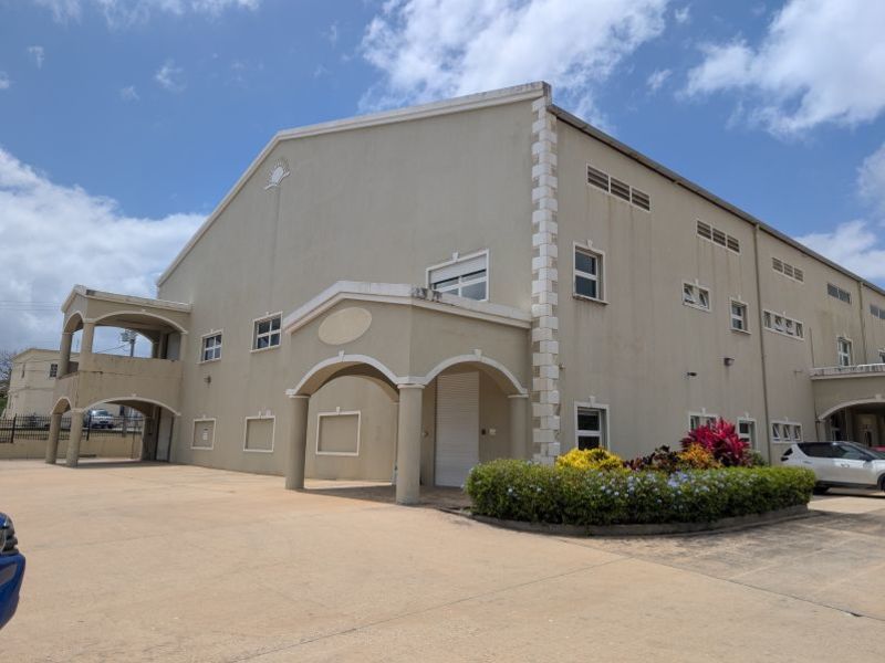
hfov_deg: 71.6
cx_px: 442
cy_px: 332
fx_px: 614
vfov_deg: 56.8
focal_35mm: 24
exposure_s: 1/2646
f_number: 1.68
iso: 20
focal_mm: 6.9
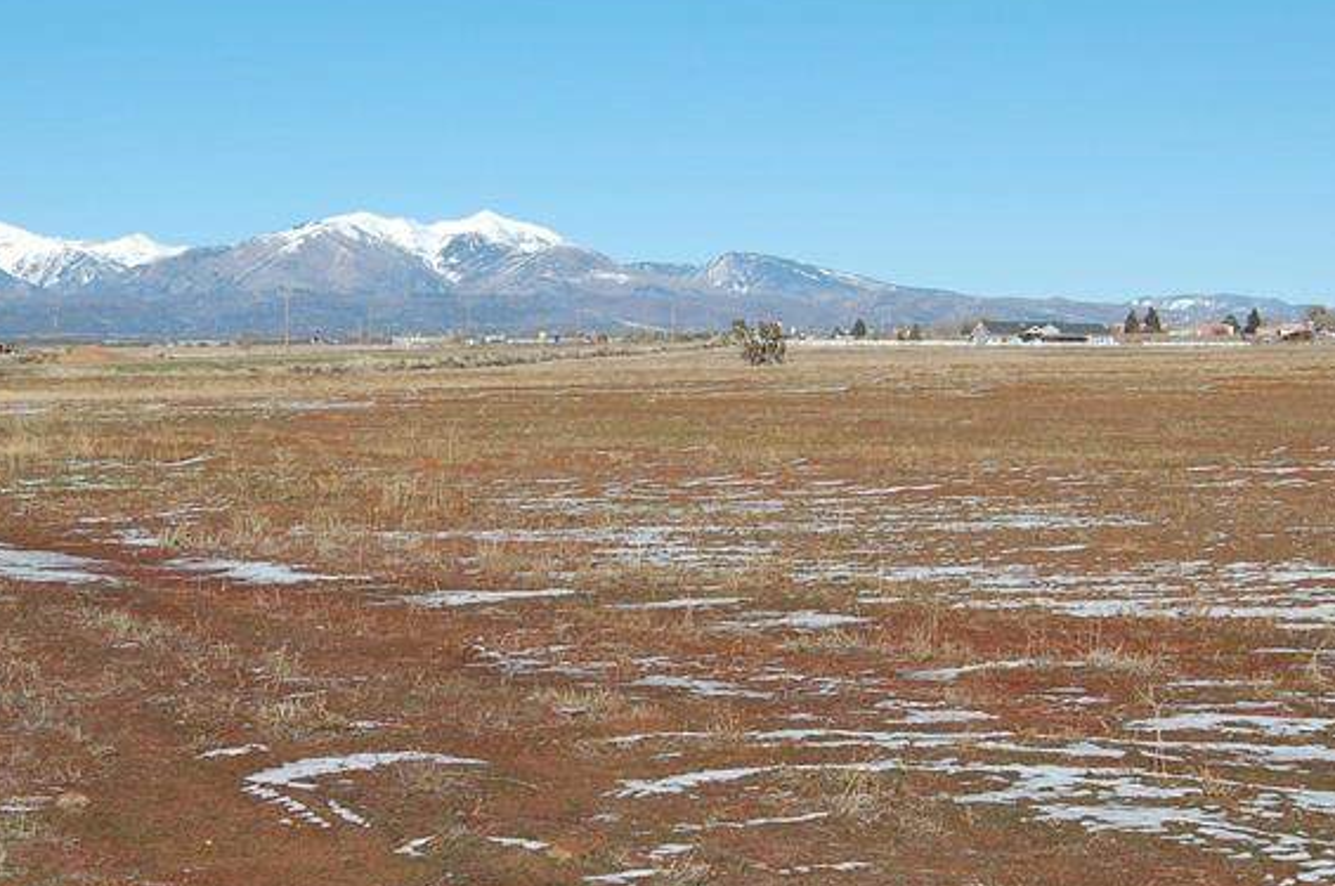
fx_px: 3222
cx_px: 442
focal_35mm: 87
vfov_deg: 15.7
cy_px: 430
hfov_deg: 23.3
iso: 200
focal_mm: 32
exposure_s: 1/320
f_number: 10
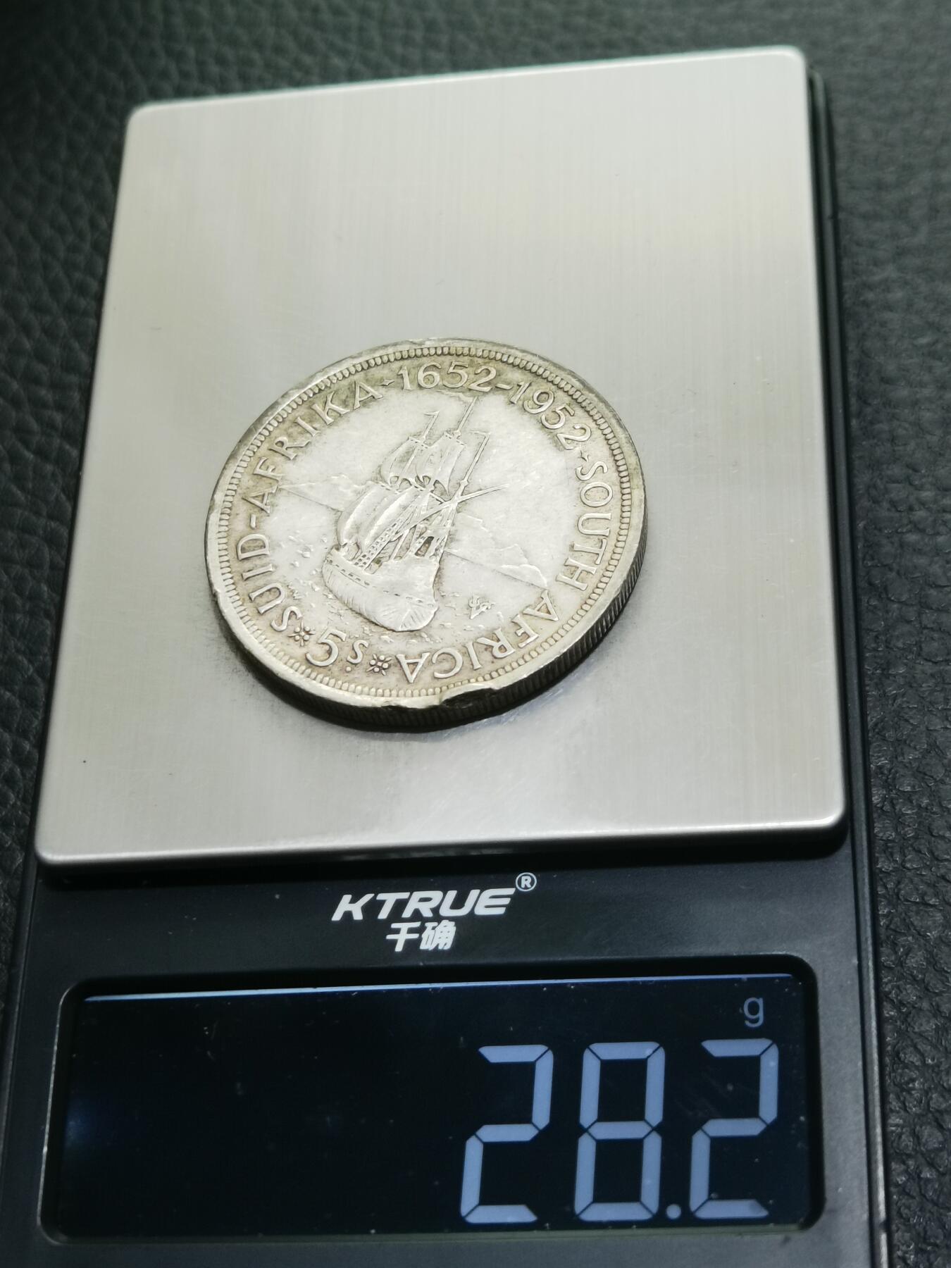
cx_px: 476
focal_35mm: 61
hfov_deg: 24.0
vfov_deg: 31.7
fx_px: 2234
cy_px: 634
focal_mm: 6.67
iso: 100
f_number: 1.9
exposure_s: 1/100
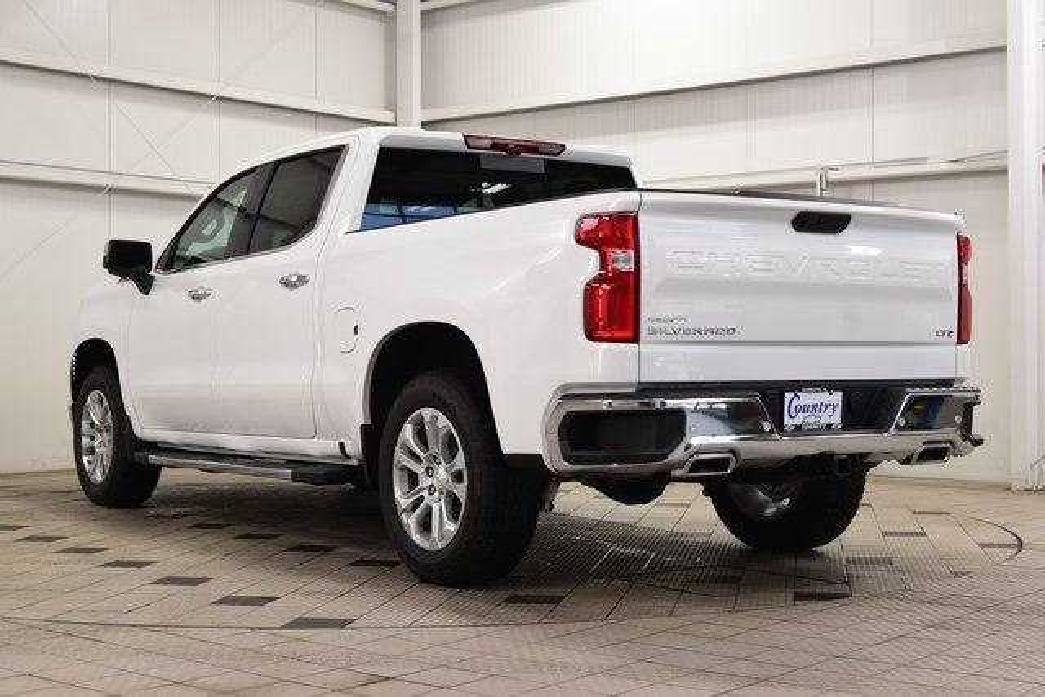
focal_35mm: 52
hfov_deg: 37.8
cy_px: 348
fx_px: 1524
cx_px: 522
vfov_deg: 25.8
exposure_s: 1/30
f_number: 7.1
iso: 560
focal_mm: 35
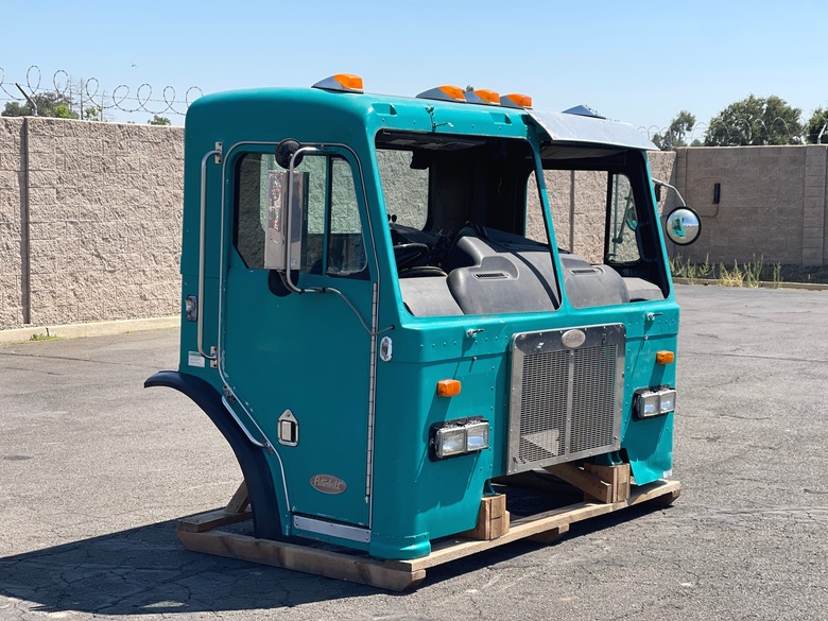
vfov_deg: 22.9
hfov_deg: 30.3
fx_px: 1531
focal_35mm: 64
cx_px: 414
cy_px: 310
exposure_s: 1/919
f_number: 2.2
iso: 32
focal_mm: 7.5
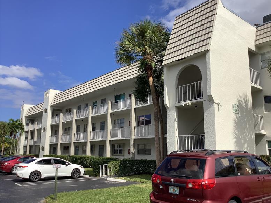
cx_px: 140
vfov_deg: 44.1
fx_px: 250
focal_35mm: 32
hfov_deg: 56.8
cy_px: 102
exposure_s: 1/2037
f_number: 2.4
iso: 25
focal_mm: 3.3
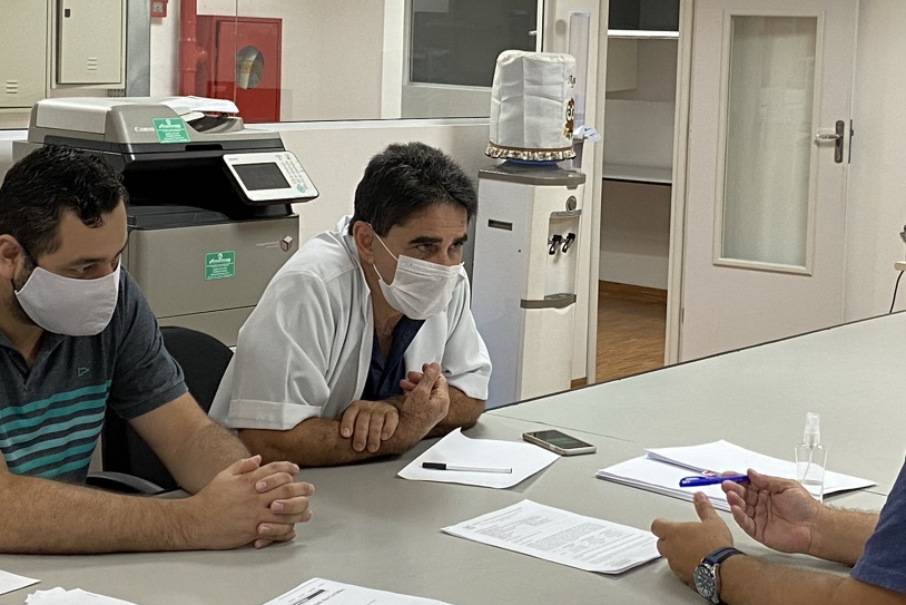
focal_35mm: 68
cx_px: 461
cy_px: 193
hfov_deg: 29.6
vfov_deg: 19.9
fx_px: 1712
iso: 80
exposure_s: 1/60
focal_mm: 4.25
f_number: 1.8
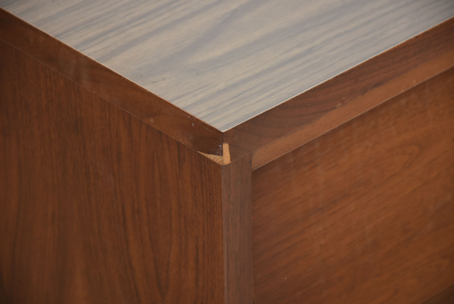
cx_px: 227
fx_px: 2650
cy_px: 152
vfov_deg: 6.6
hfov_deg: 9.8
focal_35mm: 210
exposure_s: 1/125
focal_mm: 140
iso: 200
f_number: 7.1
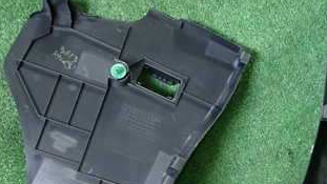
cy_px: 164
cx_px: 226
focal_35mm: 63
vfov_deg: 18.8
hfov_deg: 32.9
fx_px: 546
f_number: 2.3
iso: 320
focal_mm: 5.4
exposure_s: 1/30
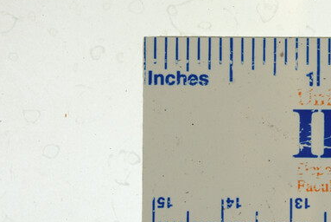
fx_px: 1730
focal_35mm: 188
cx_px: 490
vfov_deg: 7.3
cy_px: -54
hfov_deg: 10.6
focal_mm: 60
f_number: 10
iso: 100
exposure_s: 1/200
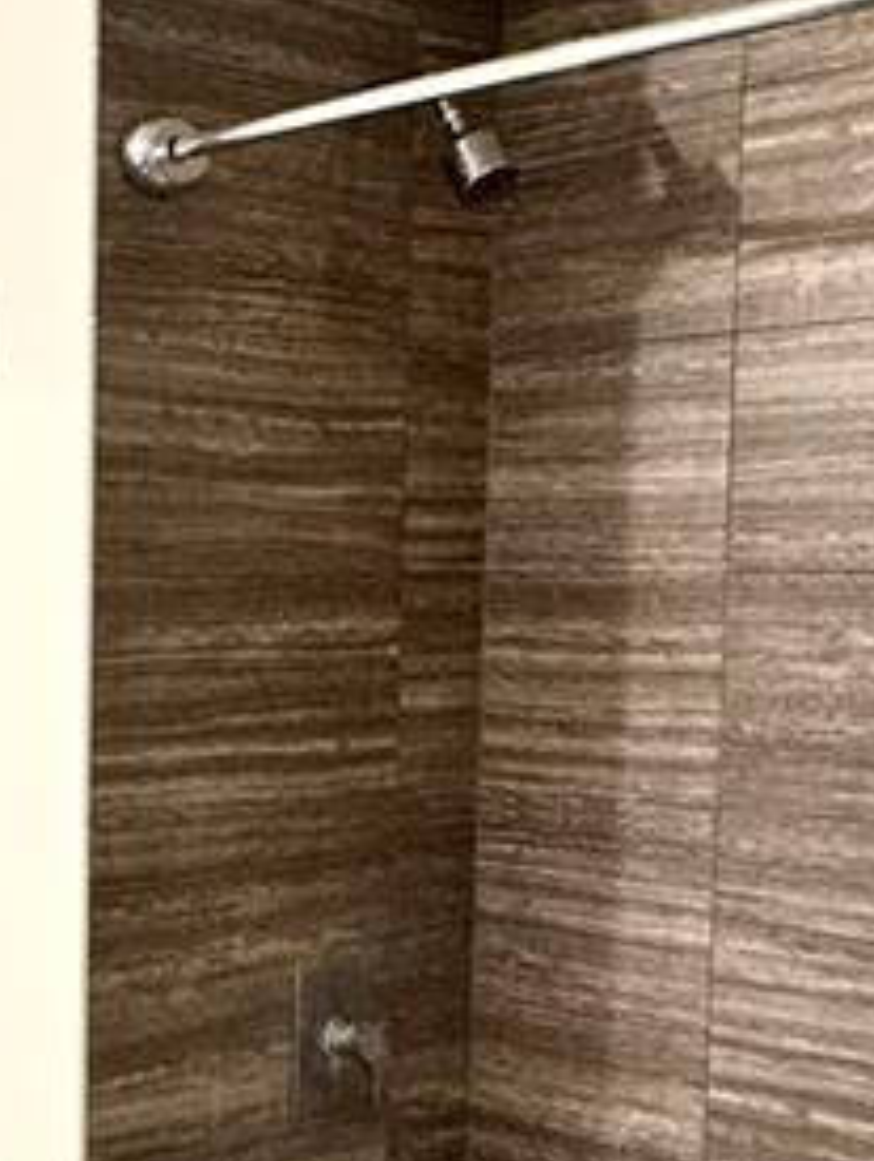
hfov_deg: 21.4
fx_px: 2049
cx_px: -317
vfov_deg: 31.4
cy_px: 751
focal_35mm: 61
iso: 200
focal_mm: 2.22
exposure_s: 1/120
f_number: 2.2
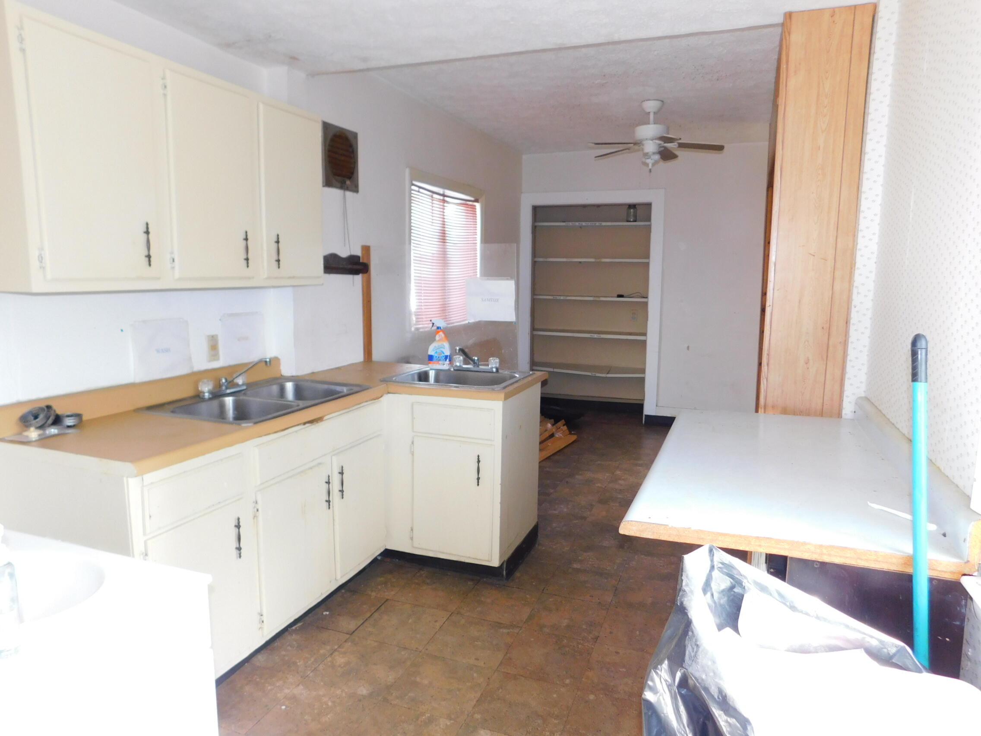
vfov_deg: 58.9
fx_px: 652
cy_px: 368
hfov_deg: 73.9
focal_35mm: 23
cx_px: 490
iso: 180
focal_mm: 4
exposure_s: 1/30
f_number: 3
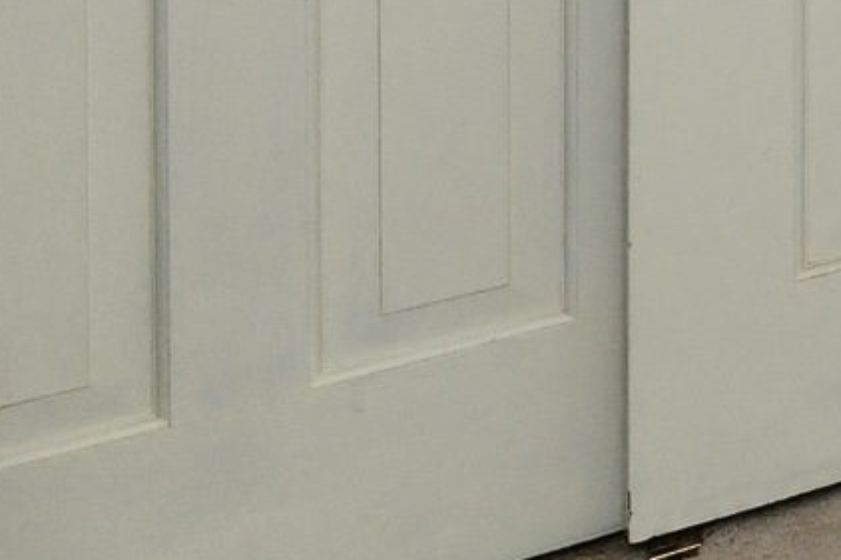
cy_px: -903
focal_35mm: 102
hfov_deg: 9.2
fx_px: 2382
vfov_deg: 10.8
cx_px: 3047
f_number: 6.3
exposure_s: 1/80
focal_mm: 14
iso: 640
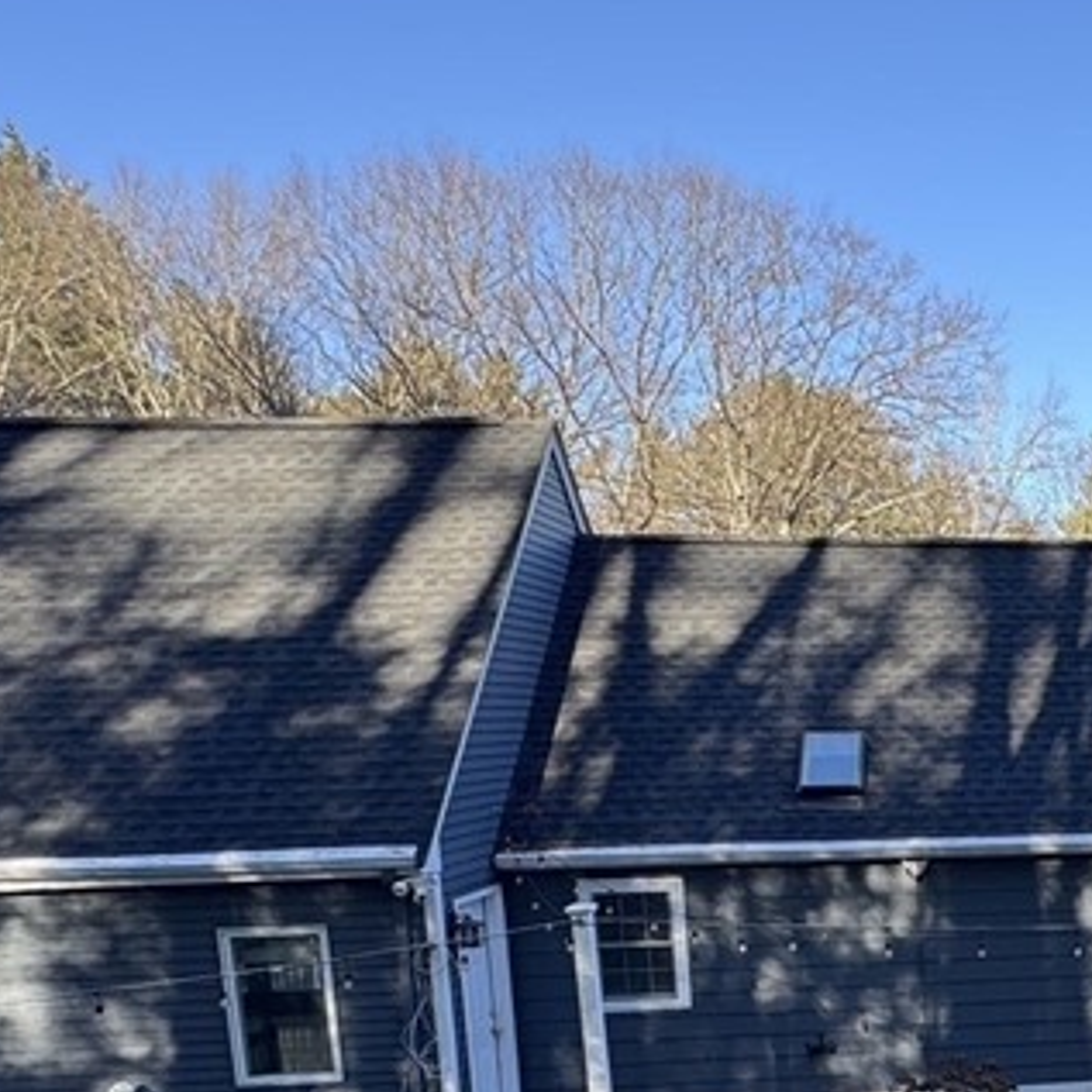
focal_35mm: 40
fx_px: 1428
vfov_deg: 39.8
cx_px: 1244
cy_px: 906
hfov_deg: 35.0
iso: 40
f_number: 2.2
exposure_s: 1/195
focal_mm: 2.22
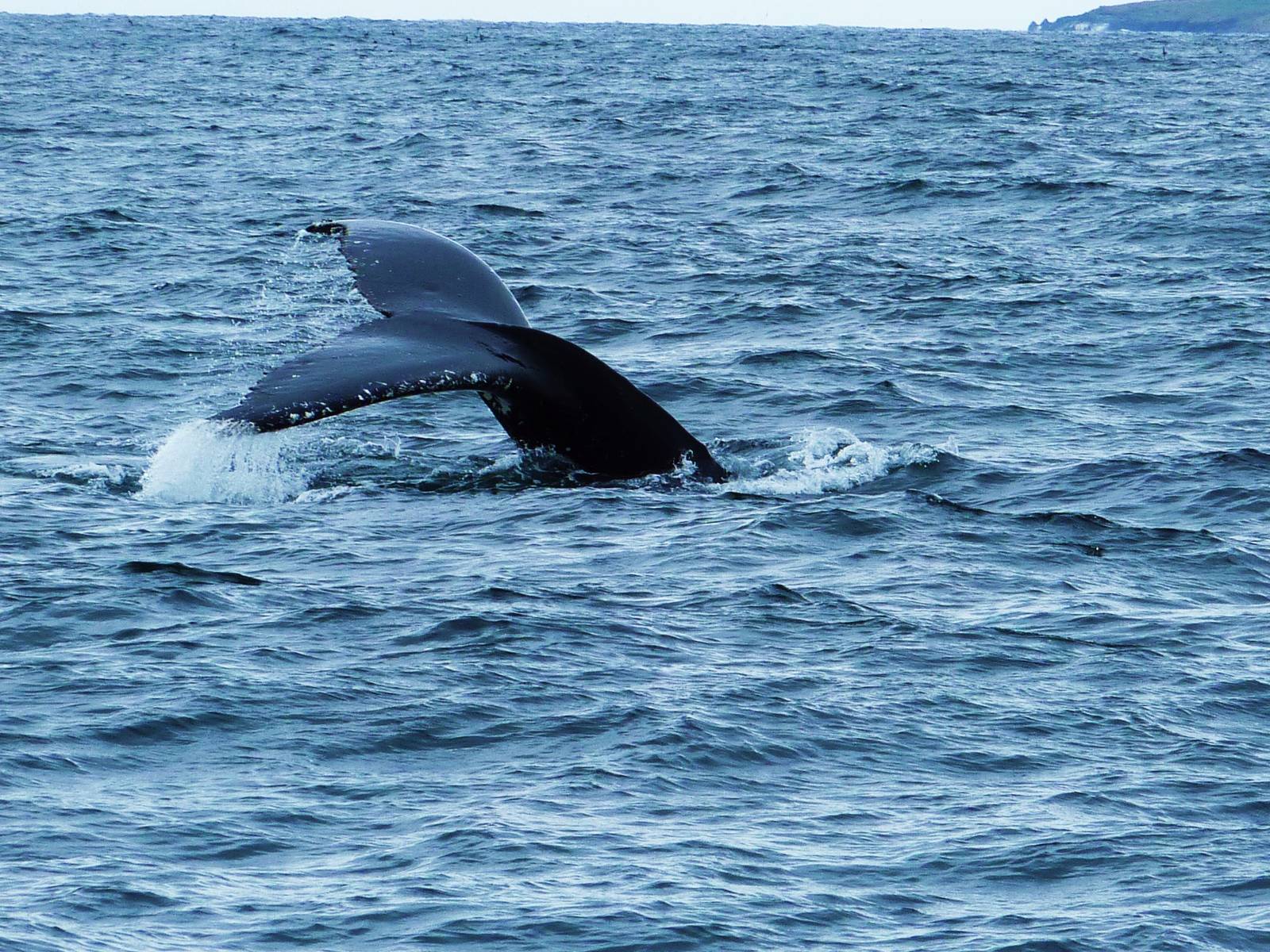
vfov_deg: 4.5
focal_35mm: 328
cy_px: 476
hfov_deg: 6.0
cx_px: 635
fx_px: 12034
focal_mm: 29.9
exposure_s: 1/500
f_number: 5
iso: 80
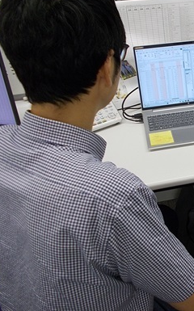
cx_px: 220
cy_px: 144
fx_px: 364
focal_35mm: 43
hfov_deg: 27.0
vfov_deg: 46.2
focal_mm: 4.6
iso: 160
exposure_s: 1/25
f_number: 3.2
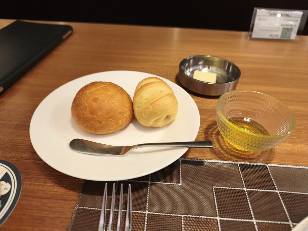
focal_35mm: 23
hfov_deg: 73.9
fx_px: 205
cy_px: 116
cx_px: 154
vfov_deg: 58.9
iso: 400
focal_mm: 6.45
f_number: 1.62
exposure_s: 1/50
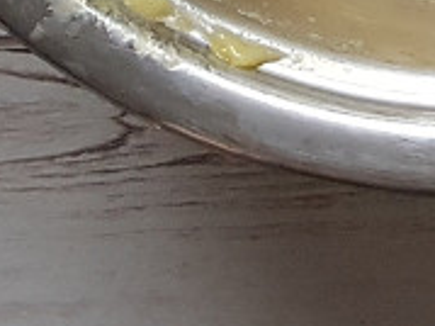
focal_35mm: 174
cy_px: -508
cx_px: 1018
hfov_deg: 10.0
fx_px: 2185
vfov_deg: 7.8
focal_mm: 4.2
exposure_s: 1/33
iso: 160
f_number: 1.7
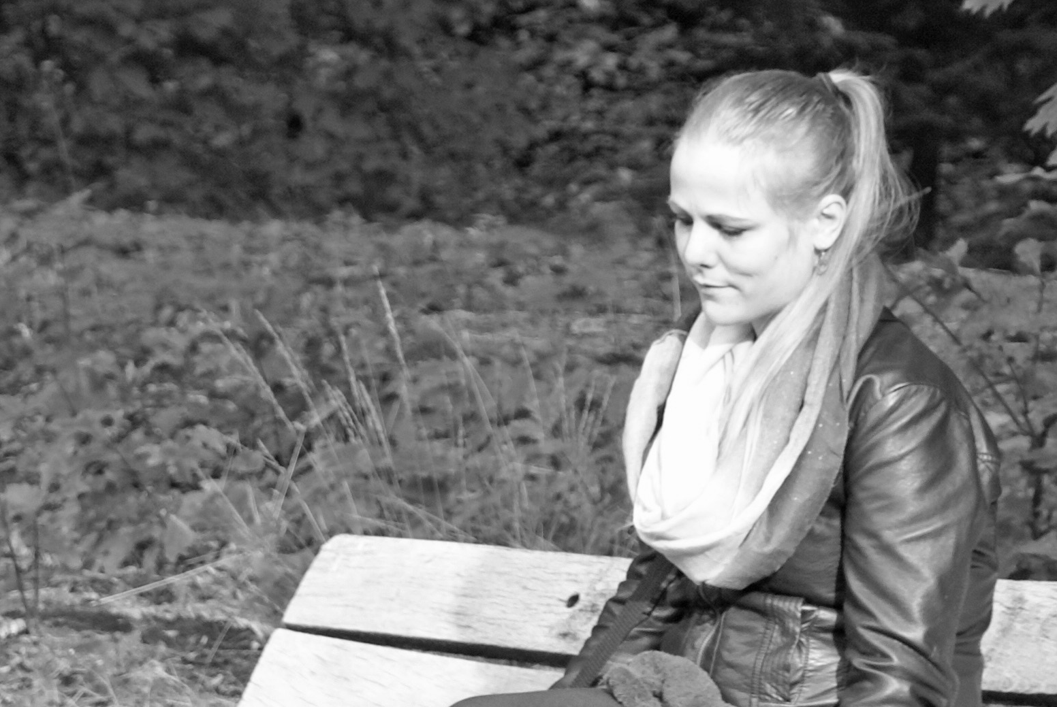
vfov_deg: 5.3
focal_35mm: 262
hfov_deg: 7.8
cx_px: 774
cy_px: 162
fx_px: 7702
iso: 200
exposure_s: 1/125
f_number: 5.6
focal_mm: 70
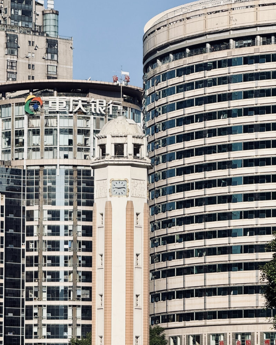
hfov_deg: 8.1
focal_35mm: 190
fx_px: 1940
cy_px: 243
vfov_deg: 10.1
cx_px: 136
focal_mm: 15.7
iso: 50
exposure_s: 1/2083
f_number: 2.8
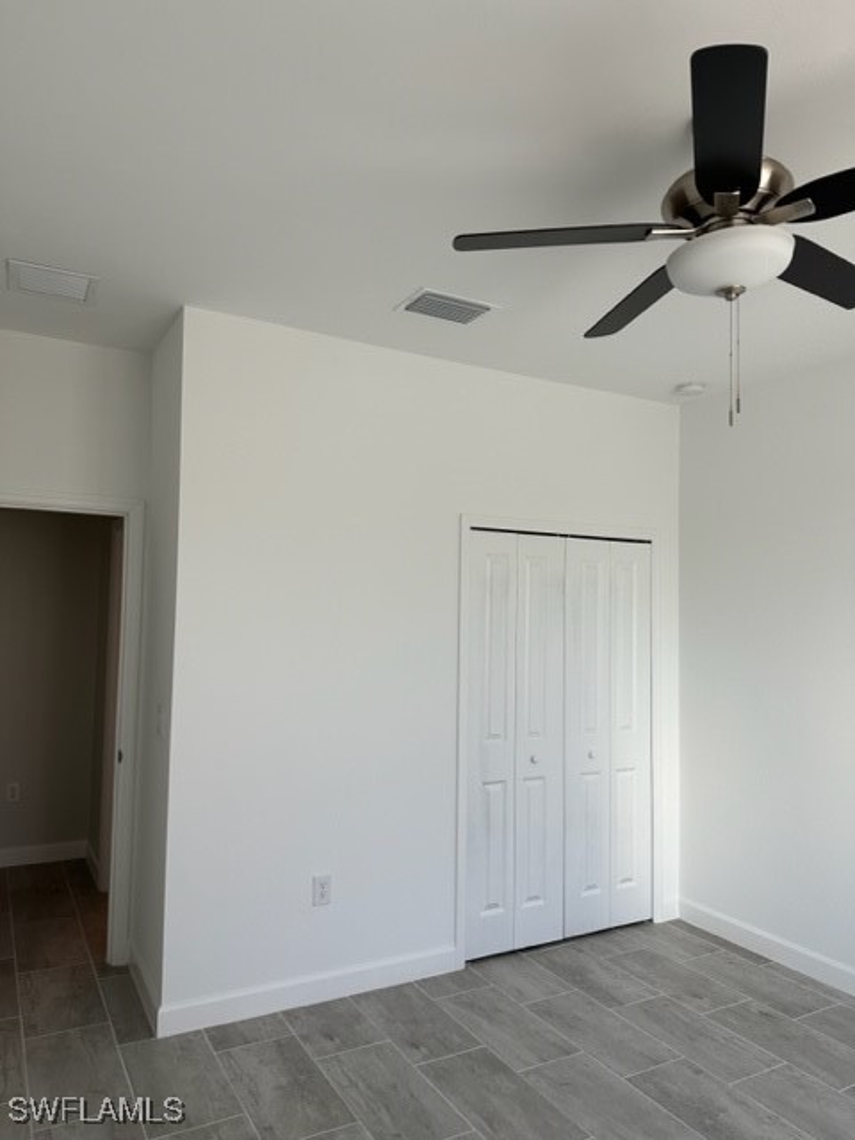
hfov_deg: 56.8
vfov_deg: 71.6
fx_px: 790
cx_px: 428
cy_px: 570
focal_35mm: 24
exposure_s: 1/431
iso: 80
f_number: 1.78
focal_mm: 6.86
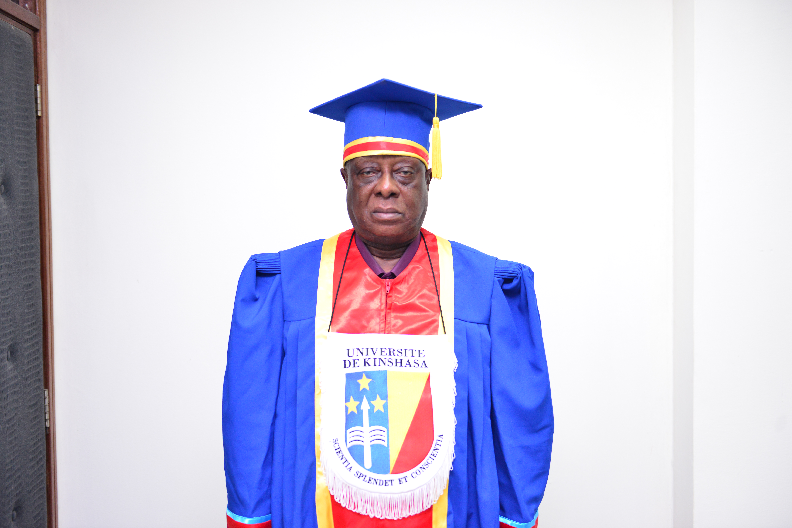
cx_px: 396
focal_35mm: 38
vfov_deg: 35.1
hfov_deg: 50.7
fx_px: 836
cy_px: 264
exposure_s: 1/125
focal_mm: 38
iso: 1250
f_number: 2.8
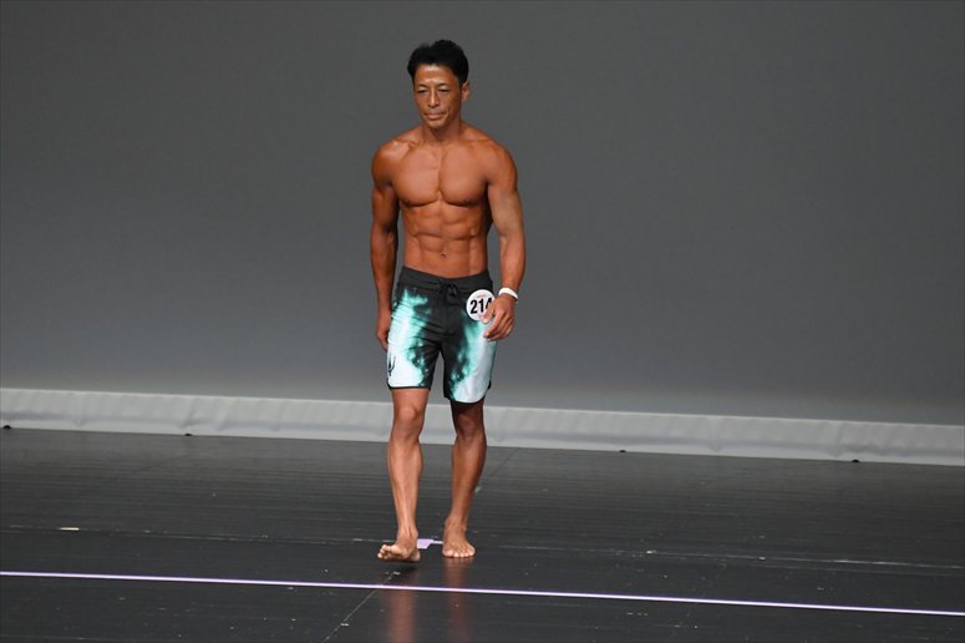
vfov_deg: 3.1
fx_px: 12057
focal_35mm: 450
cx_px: 482
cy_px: 322
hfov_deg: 4.6
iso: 5000
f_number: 5.6
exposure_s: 1/400
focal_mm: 300
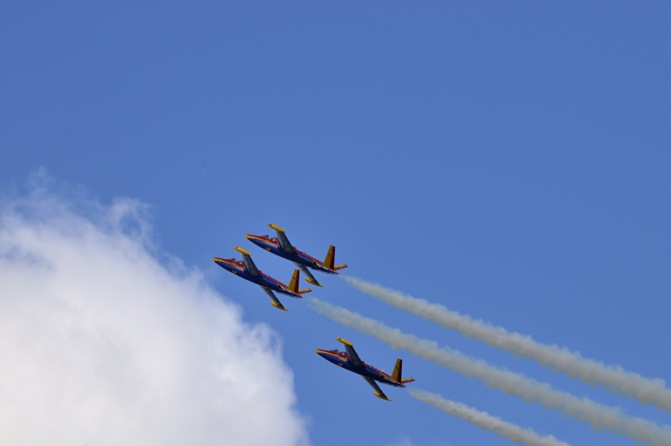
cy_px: 223
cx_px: 336
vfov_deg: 3.0
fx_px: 8377
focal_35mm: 450
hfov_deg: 4.6
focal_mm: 300
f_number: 11
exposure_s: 1/500
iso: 200
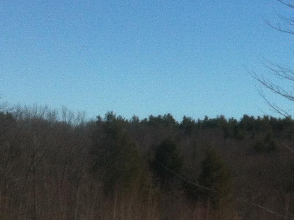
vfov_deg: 10.6
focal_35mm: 132
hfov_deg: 15.0
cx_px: 180
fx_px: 1119
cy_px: 380
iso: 80
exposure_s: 1/2035
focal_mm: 3.85
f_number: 2.8
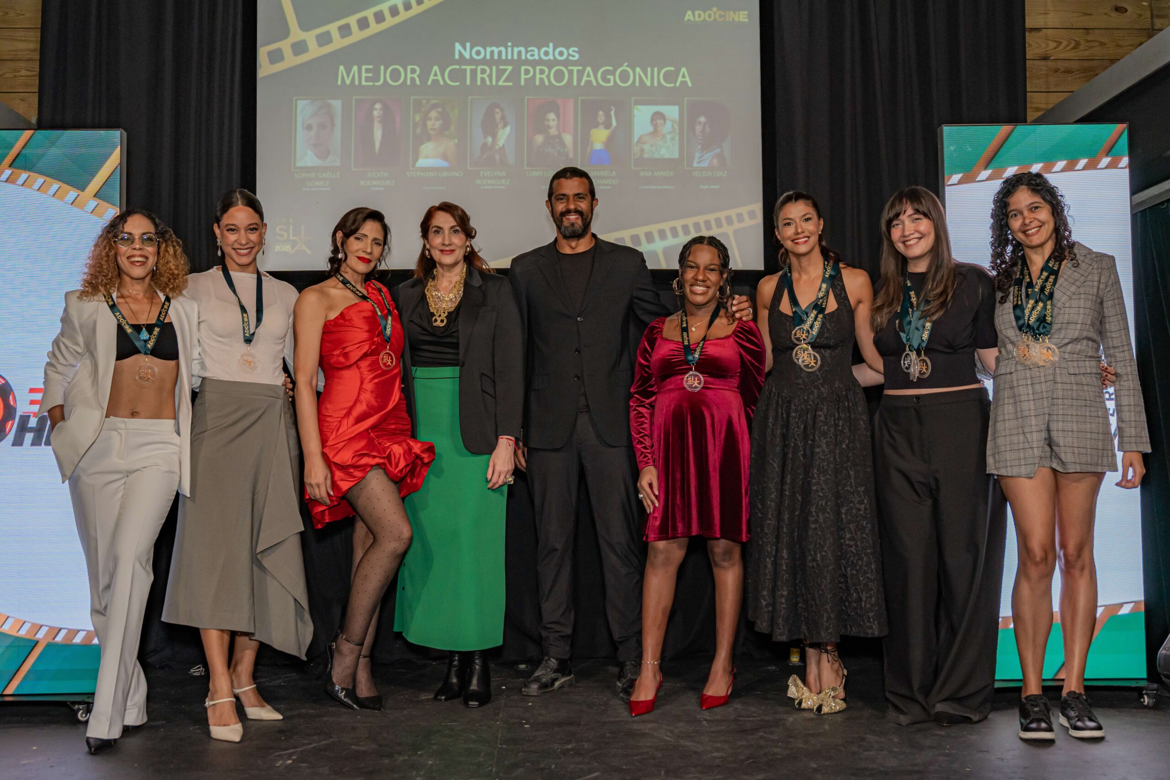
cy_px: 390
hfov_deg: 53.1
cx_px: 585
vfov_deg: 36.9
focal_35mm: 36
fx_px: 1170
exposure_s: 1/200
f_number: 2.8
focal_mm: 24
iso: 640
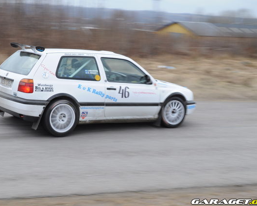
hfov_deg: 31.7
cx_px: 119
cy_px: 103
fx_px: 453
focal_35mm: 60
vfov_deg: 25.6
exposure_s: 1/100
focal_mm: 35
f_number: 14
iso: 400
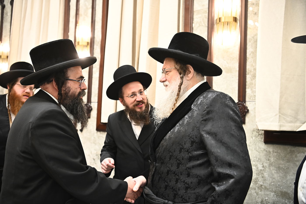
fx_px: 323
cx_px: 153
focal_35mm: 38
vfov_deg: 35.0
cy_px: 102
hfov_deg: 50.7
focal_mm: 38
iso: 1250
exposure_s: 1/200
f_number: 3.2
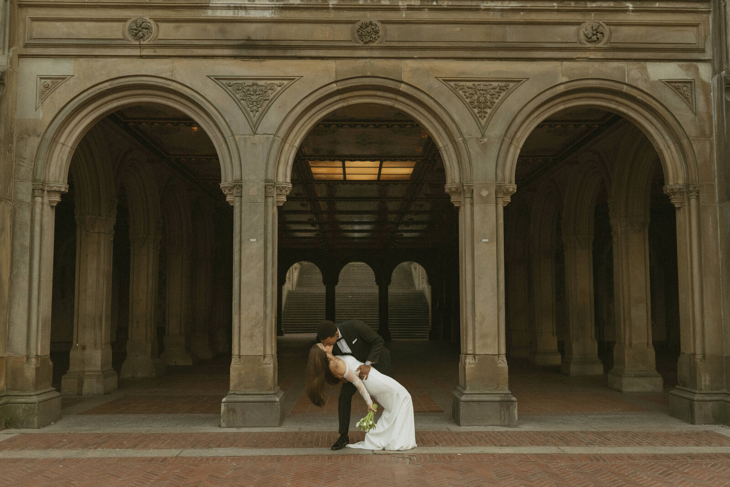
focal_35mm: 35
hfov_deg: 54.4
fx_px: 710
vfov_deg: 37.9
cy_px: 244
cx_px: 365
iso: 2500
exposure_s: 1/2500
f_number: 2.8
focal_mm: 35
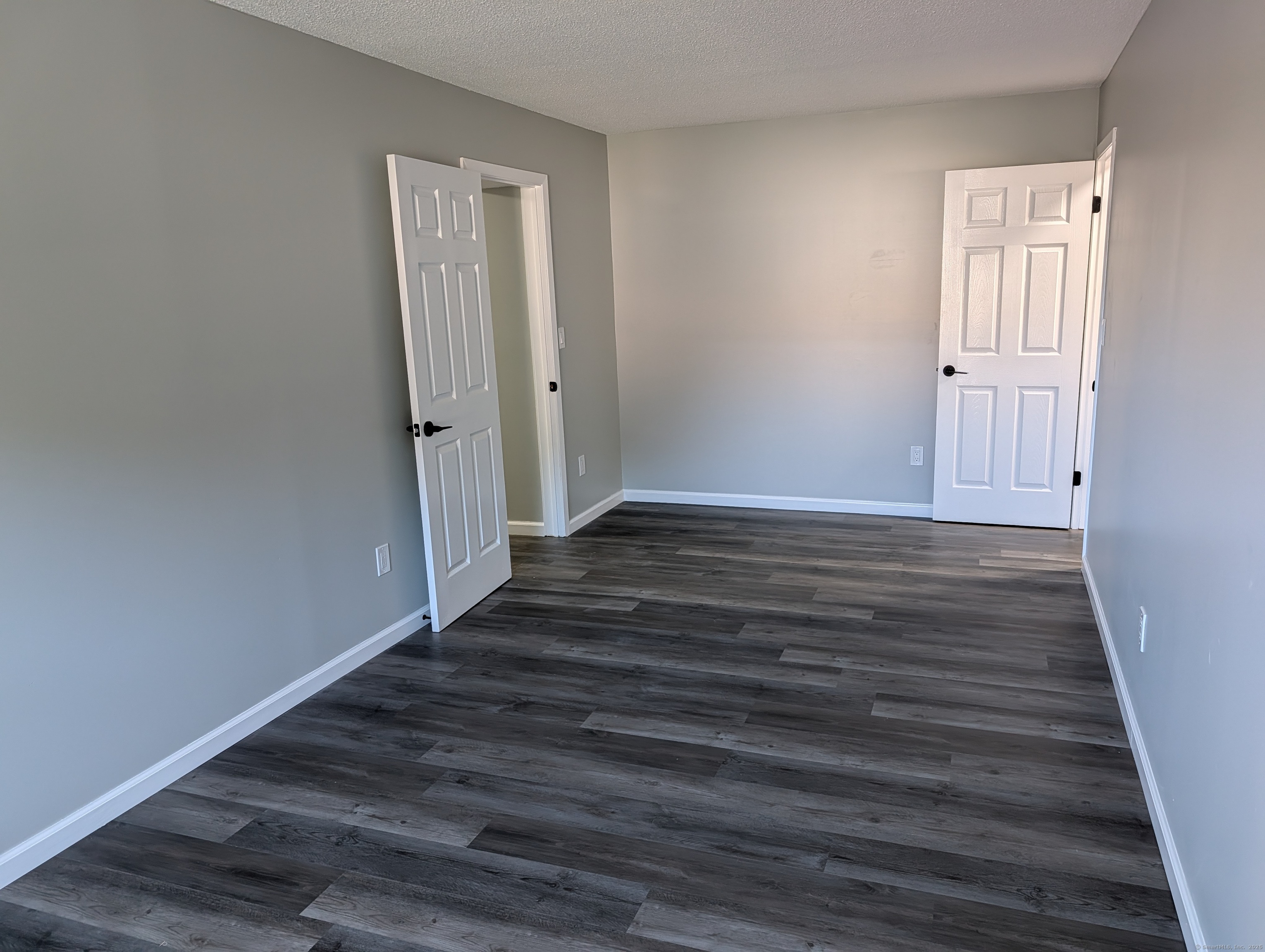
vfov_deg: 56.9
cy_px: 476
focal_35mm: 24
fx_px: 878
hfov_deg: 71.5
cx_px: 632
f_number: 1.68
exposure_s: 1/60
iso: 144
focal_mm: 6.9
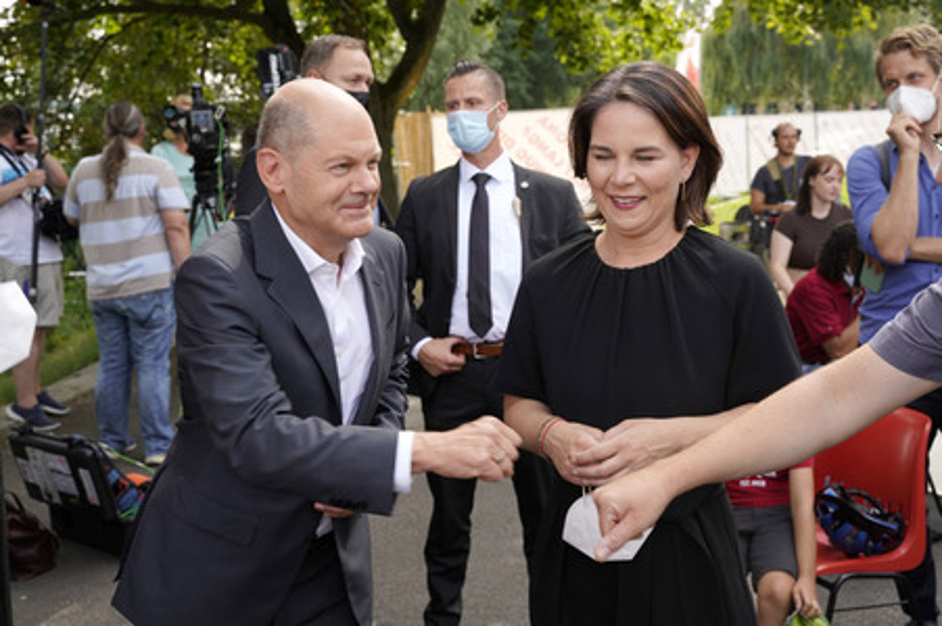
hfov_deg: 47.4
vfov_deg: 32.6
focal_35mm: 41
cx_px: 471
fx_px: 1072
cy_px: 313
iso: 250
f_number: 6.3
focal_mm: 41
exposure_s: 1/200
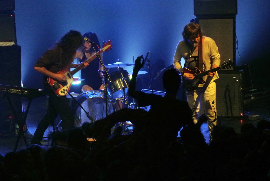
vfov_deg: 6.6
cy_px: 90
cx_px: 135
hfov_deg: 9.9
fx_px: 1562
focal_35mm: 208
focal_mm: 77.1
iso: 3200
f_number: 4.8
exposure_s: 1/60
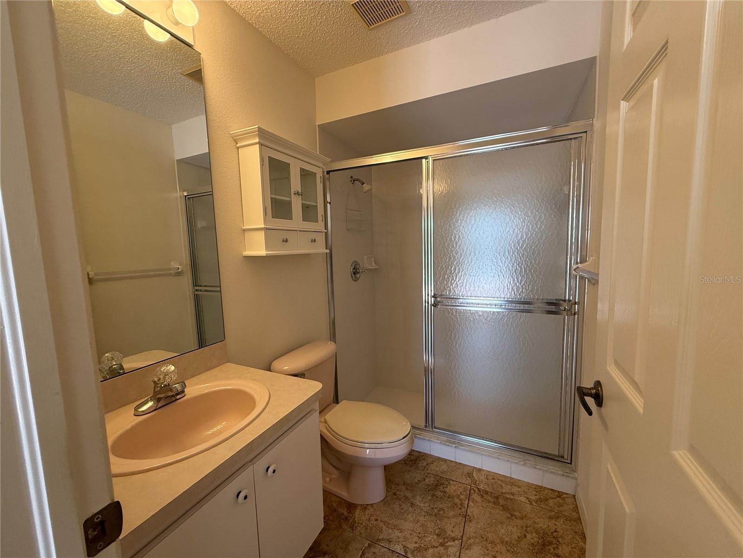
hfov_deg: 102.1
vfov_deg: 85.7
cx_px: 372
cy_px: 279
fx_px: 300
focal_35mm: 14
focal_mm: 2.22
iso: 200
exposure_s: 1/120
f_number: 2.2
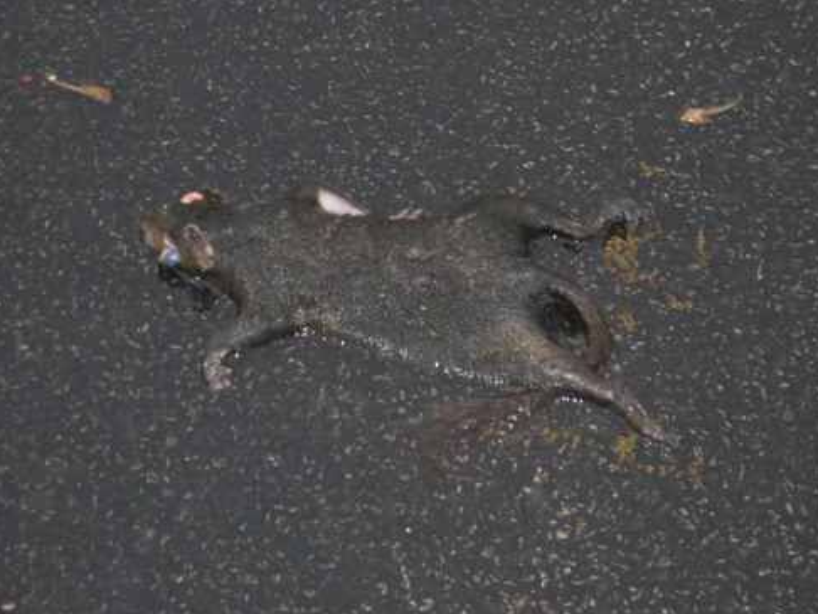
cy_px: 314
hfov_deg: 18.2
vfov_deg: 13.7
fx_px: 2553
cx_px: 412
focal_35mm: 108
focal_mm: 17.4
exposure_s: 1/60
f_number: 4.8
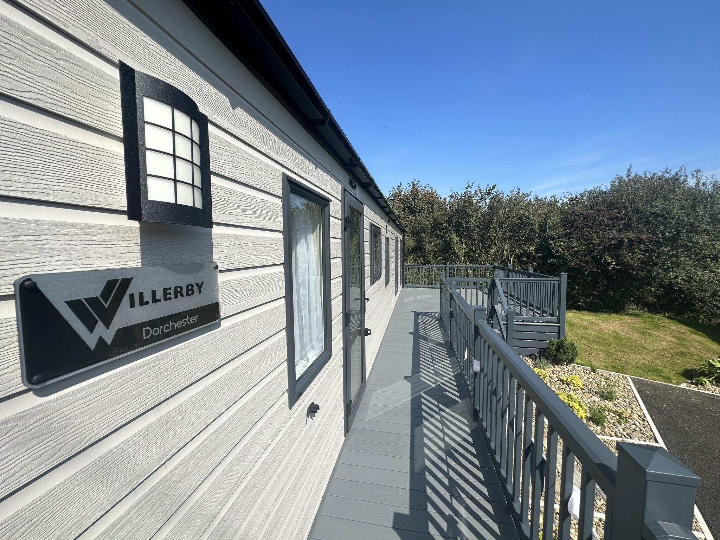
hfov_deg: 102.1
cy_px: 270
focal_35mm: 14
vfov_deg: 85.7
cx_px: 360
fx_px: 291
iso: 50
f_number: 2.2
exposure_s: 1/2053
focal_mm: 2.22
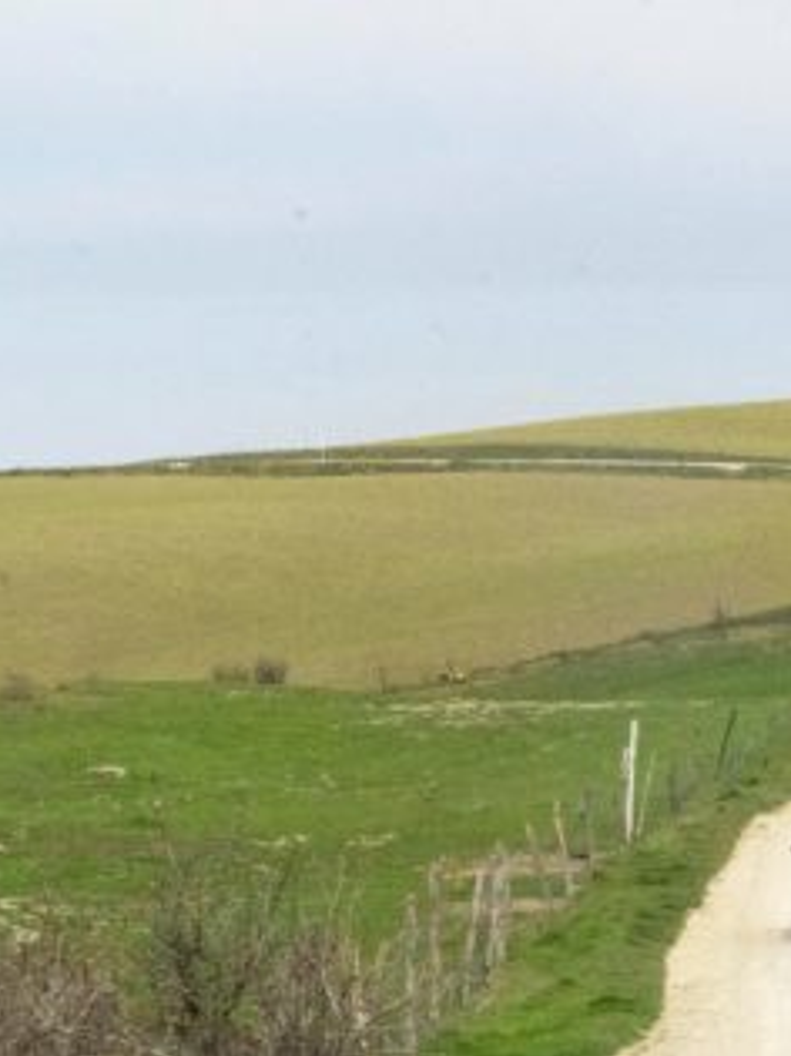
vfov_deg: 9.0
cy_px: 528
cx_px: 679
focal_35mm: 220
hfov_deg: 6.7
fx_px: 6699
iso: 16000
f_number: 22
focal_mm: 101
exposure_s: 1/4000
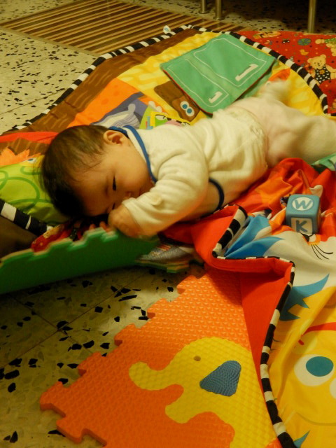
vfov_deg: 37.5
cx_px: 168
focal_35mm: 51
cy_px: 224
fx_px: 660
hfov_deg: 28.6
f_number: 4.5
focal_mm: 9.2
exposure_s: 1/6
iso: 800
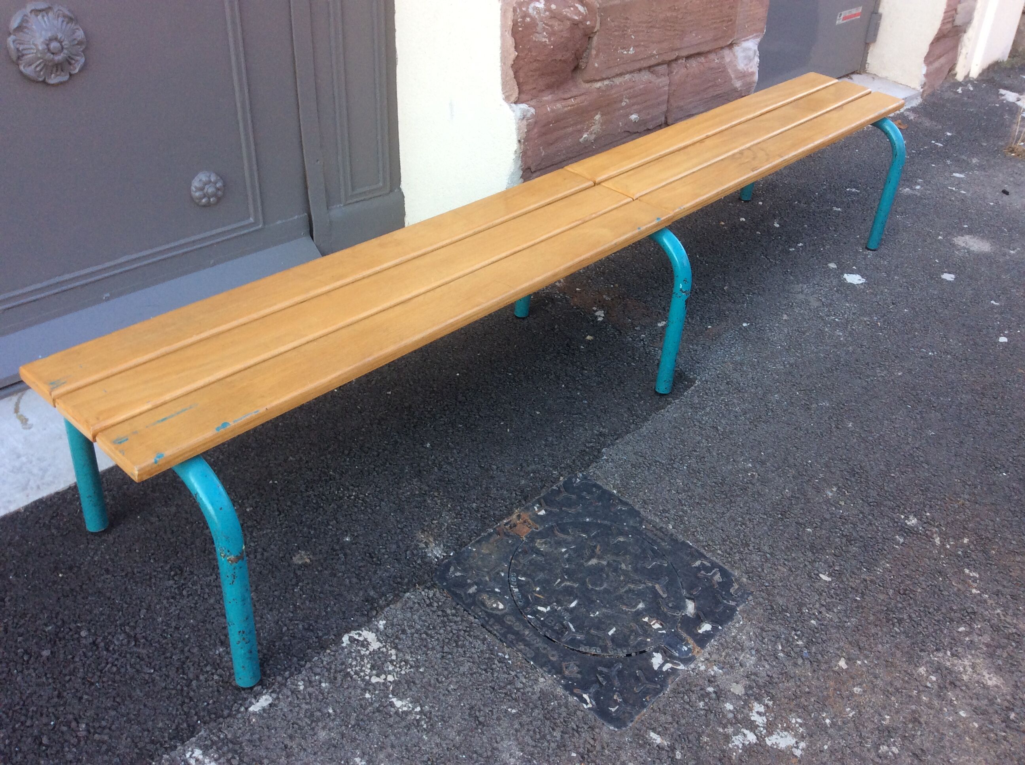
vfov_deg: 44.1
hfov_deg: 56.9
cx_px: 512
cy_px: 382
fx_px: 946
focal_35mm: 32
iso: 40
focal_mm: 3.3
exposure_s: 1/120
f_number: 2.4
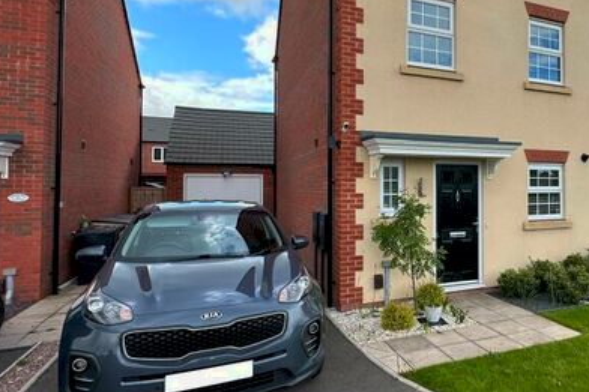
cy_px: 175
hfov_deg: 66.1
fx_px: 425
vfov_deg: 49.4
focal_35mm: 26
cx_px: 425
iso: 40
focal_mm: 2.22
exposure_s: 1/543
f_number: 2.2
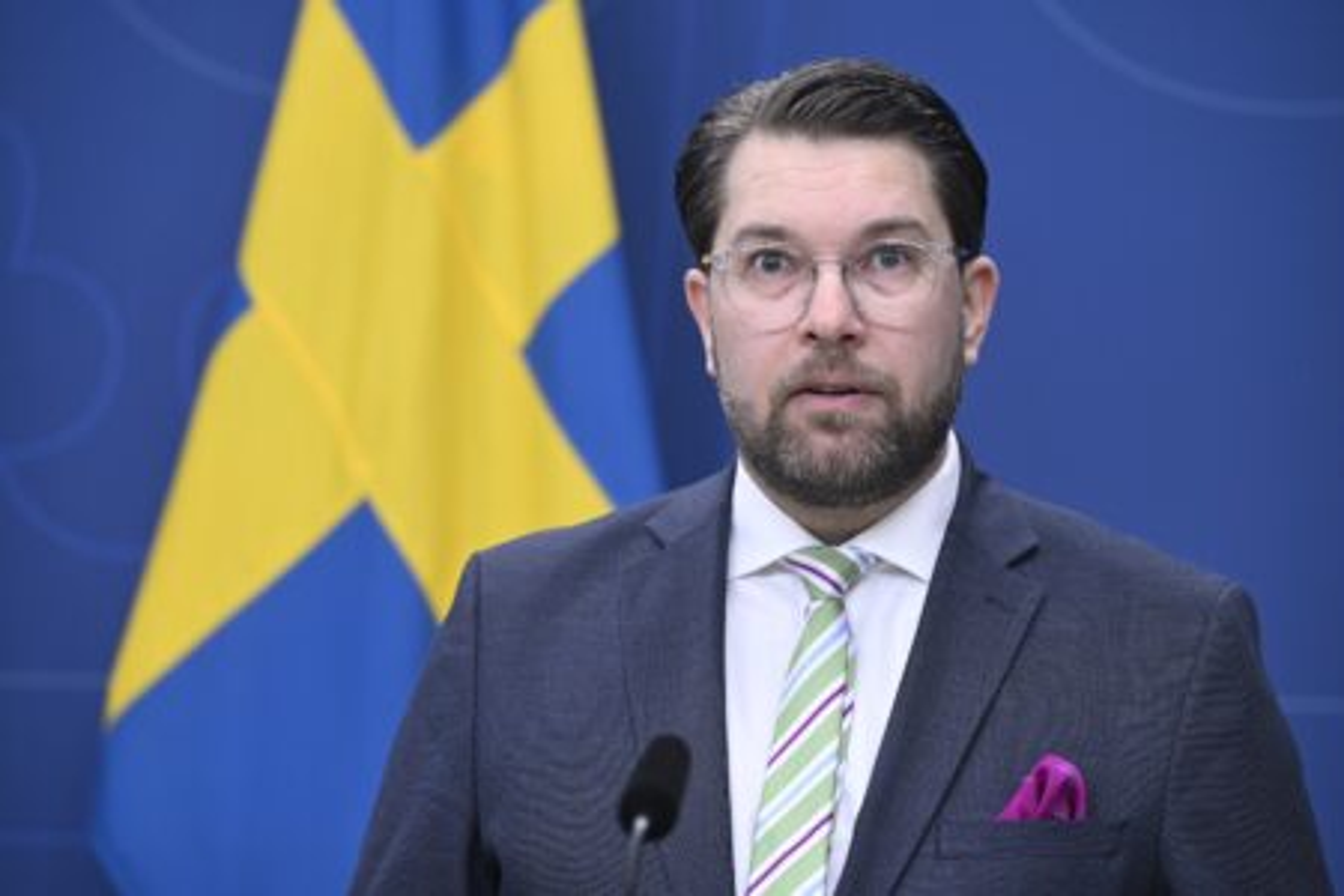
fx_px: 5226
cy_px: 448
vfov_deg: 9.8
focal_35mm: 140
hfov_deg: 14.7
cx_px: 672
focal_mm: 140
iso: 2000
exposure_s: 1/320
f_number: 4
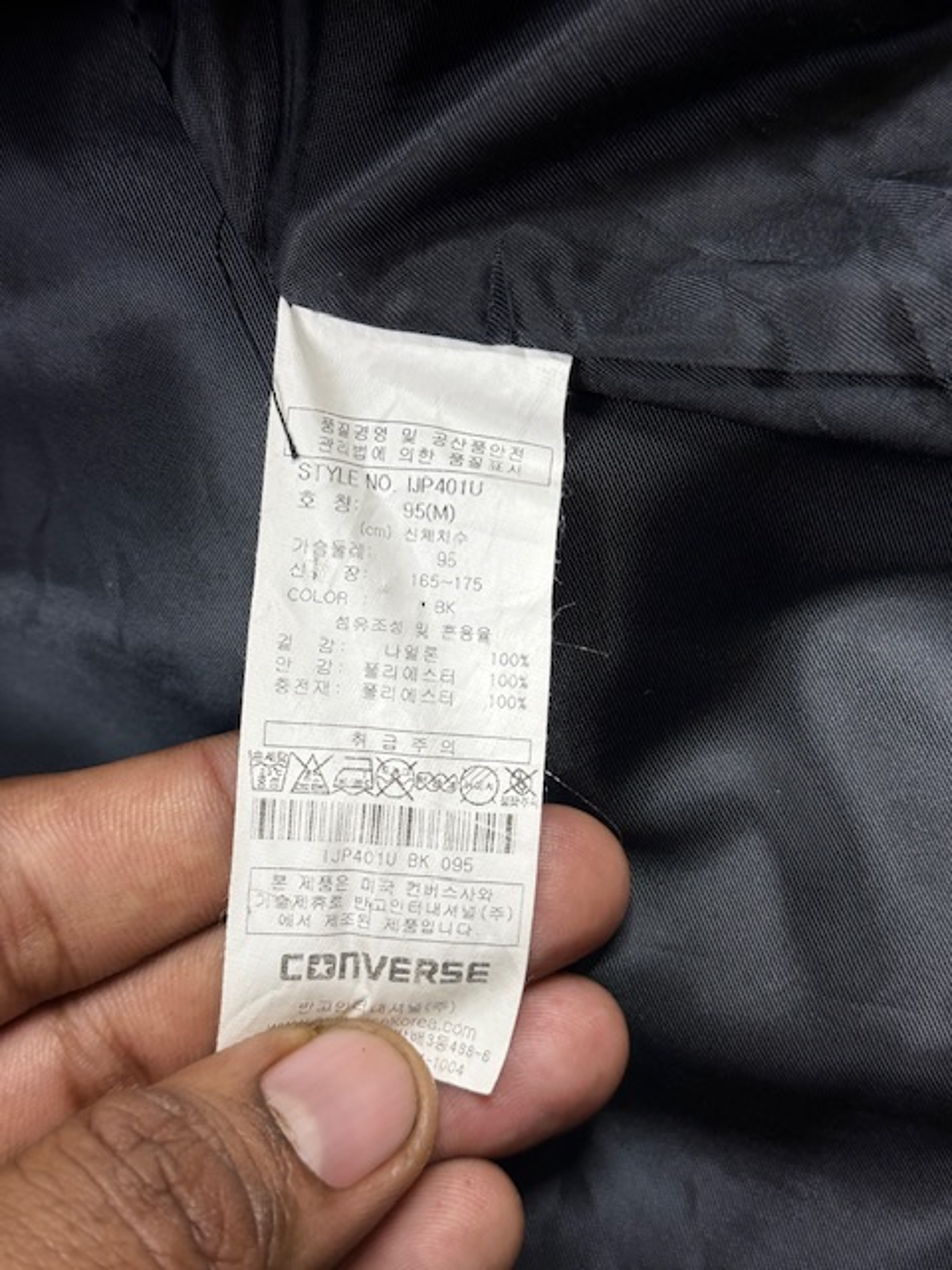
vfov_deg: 39.7
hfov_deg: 30.3
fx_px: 1760
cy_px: 635
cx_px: 476
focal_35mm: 48
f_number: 1.78
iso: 50
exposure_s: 1/50
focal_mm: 6.76
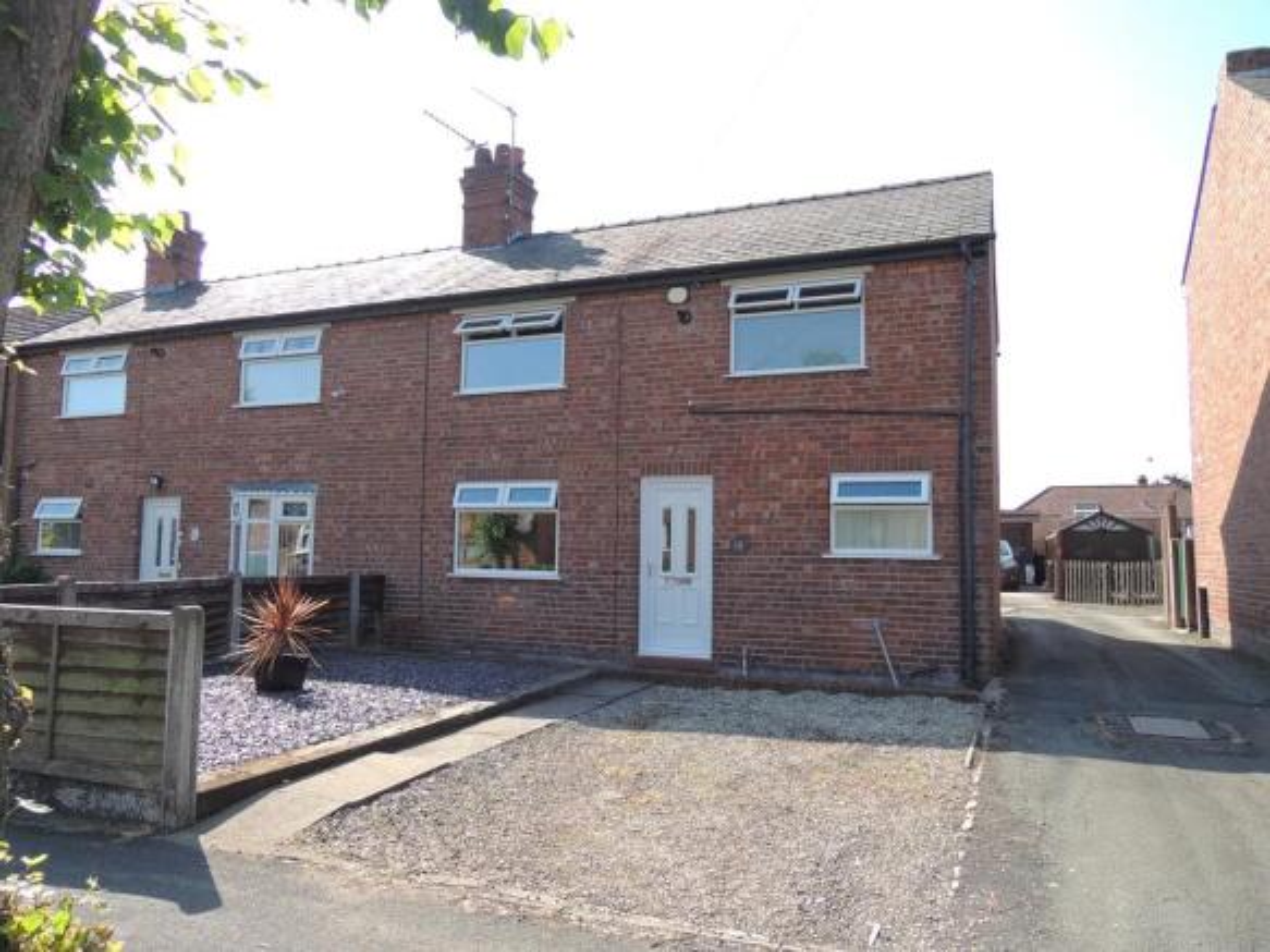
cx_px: 635
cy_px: 476
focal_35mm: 24
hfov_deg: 71.6
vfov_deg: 56.8
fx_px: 880
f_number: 3
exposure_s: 1/500
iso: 100
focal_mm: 4.3
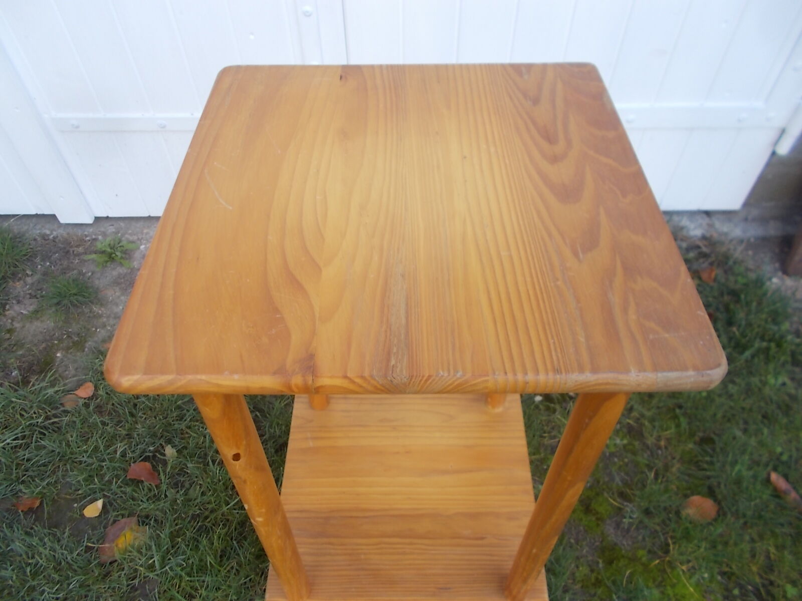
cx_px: 401
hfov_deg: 67.3
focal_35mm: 26
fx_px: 602
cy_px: 300
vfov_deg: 53.1
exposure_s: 1/100
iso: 80
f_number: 3.2
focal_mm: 4.6
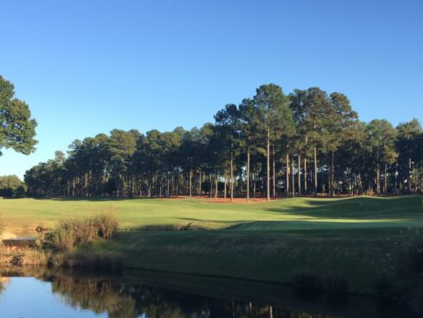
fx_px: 477
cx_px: 211
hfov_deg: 47.8
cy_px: 176
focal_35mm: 39
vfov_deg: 36.8
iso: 32
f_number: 2.2
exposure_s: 1/549
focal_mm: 4.15
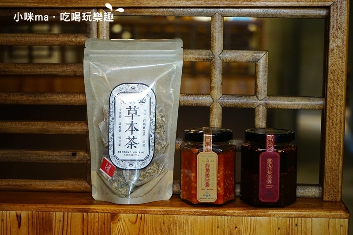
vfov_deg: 19.4
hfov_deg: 28.8
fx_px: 686
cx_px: 176
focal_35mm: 70
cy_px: 118
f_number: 5.6
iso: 5000
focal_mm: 70
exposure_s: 1/80
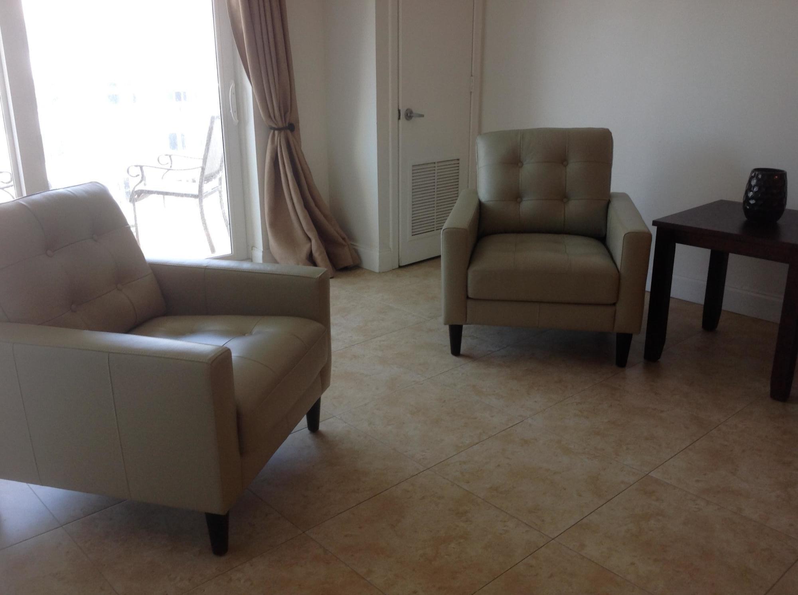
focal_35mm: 35
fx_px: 805
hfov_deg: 52.7
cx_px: 399
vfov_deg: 40.6
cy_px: 298
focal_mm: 4.28
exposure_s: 1/30
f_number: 2.4
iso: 50
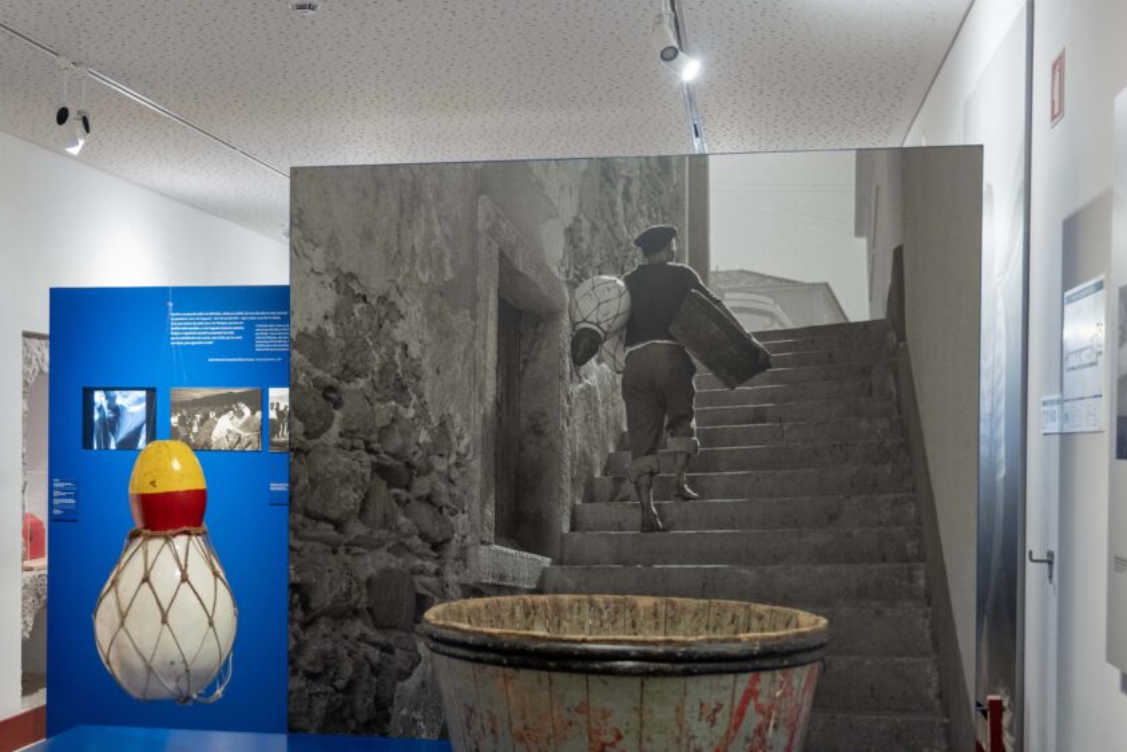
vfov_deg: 28.1
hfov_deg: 41.0
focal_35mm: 48
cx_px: 408
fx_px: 1494
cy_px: 468
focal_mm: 33.5
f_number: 4.5
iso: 1000
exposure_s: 1/25
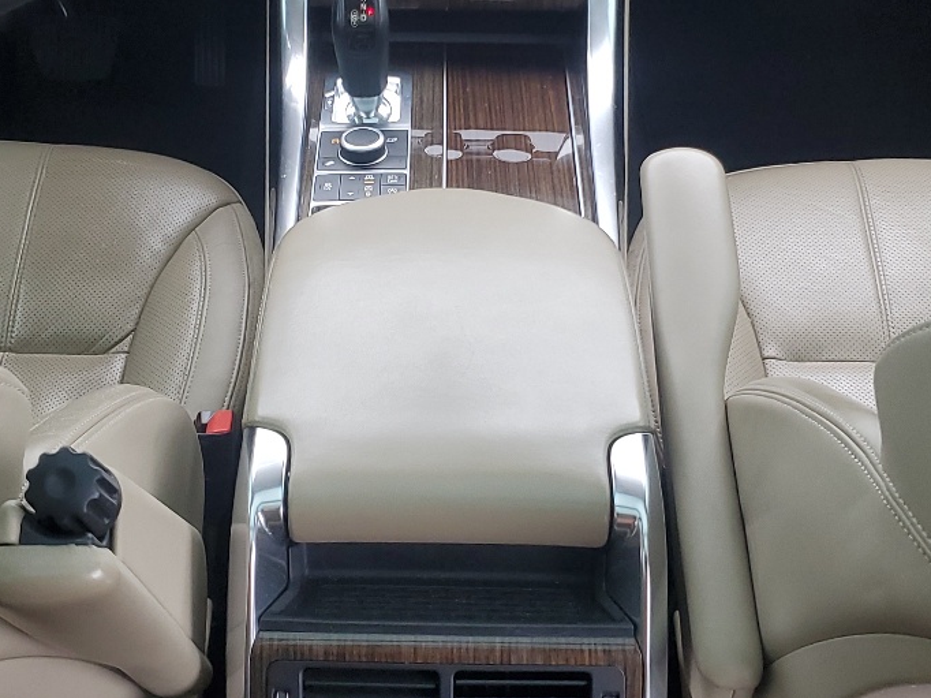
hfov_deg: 31.7
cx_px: 442
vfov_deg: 23.9
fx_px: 1640
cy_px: 246
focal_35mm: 61
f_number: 1.5
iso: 68
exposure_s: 1/120
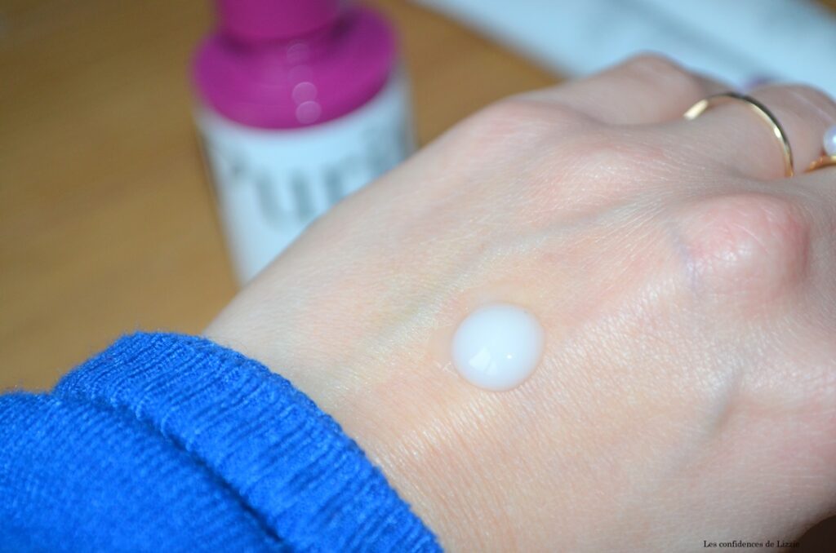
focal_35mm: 75
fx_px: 1738
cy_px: 276
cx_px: 418
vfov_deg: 18.1
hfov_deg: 27.0
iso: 720
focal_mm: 50
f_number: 5.6
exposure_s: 1/60
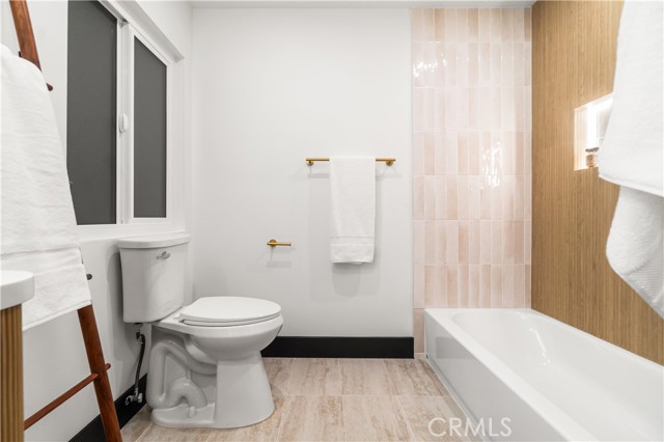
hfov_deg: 100.4
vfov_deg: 77.3
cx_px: 332
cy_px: 221
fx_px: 277
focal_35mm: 15
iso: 320
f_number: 7.1
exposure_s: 1/10
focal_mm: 10
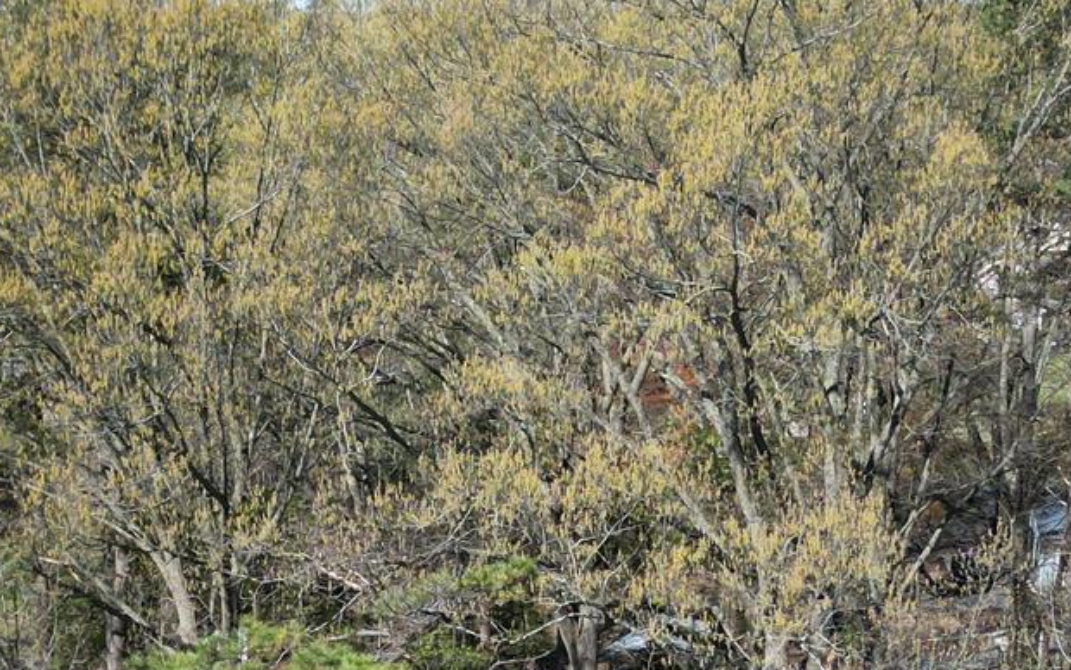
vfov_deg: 15.4
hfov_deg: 24.6
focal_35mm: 84
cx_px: 499
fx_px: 2453
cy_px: 578
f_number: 1.7
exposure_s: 1/2500
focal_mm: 6.72
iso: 130
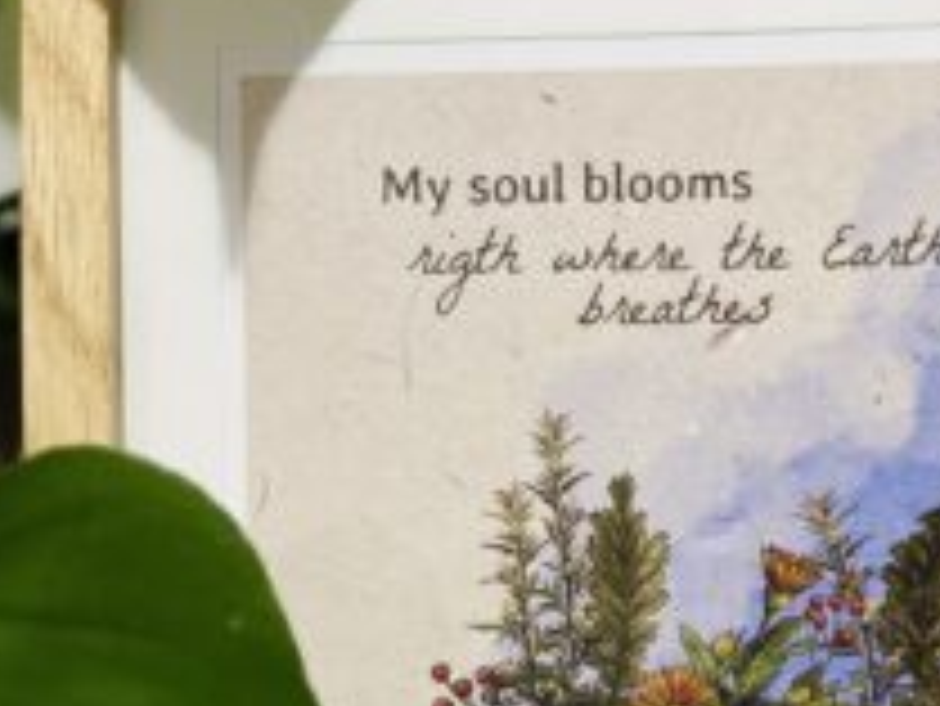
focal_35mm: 69
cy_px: 661
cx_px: 666
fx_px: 1875
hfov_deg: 27.9
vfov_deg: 20.8
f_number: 1.78
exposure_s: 1/50
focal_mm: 6.86
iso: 250
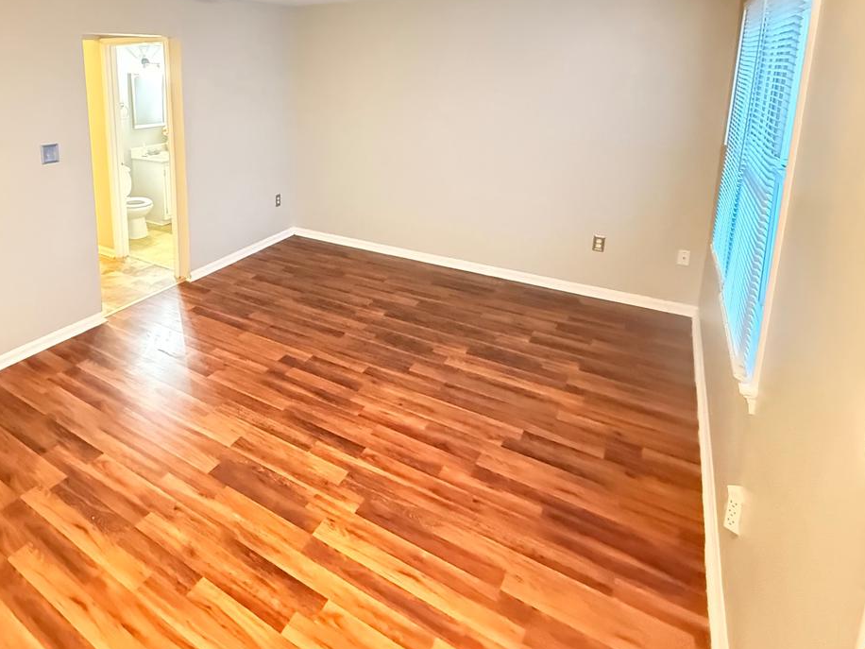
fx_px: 550
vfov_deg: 58.1
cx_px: 282
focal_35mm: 22
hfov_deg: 73.8
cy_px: 166
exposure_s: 1/30
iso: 2500
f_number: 2.2
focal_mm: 2.22
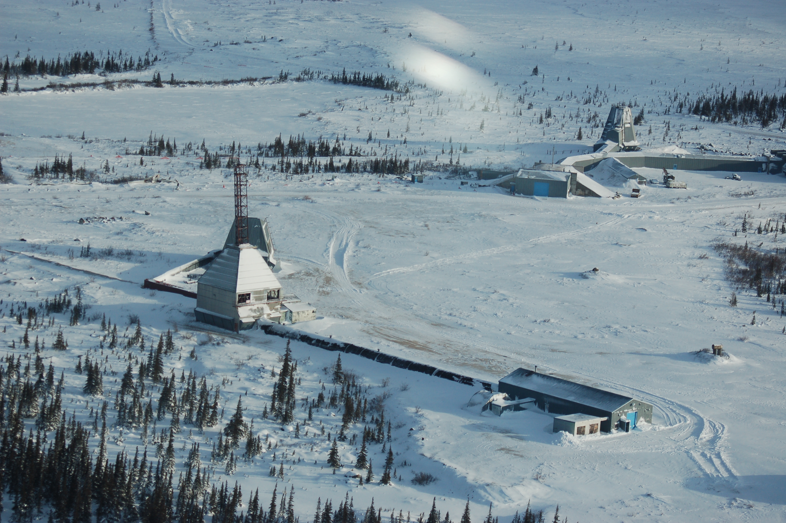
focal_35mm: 120
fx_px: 2618
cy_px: 262
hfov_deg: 17.1
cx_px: 393
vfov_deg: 11.4
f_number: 7.1
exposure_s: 1/800
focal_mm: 80
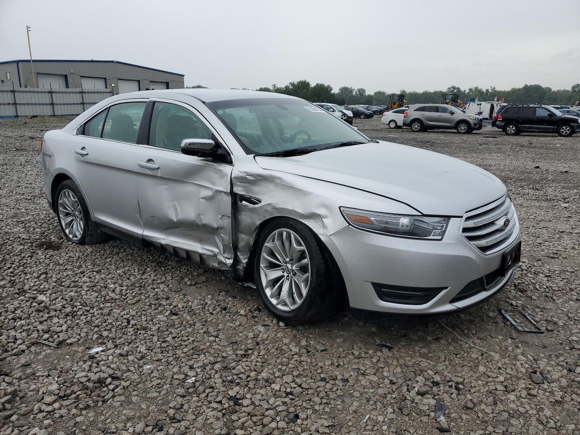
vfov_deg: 53.1
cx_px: 290
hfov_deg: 67.3
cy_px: 218
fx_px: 436
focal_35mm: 26
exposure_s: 1/1000
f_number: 1.5
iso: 50
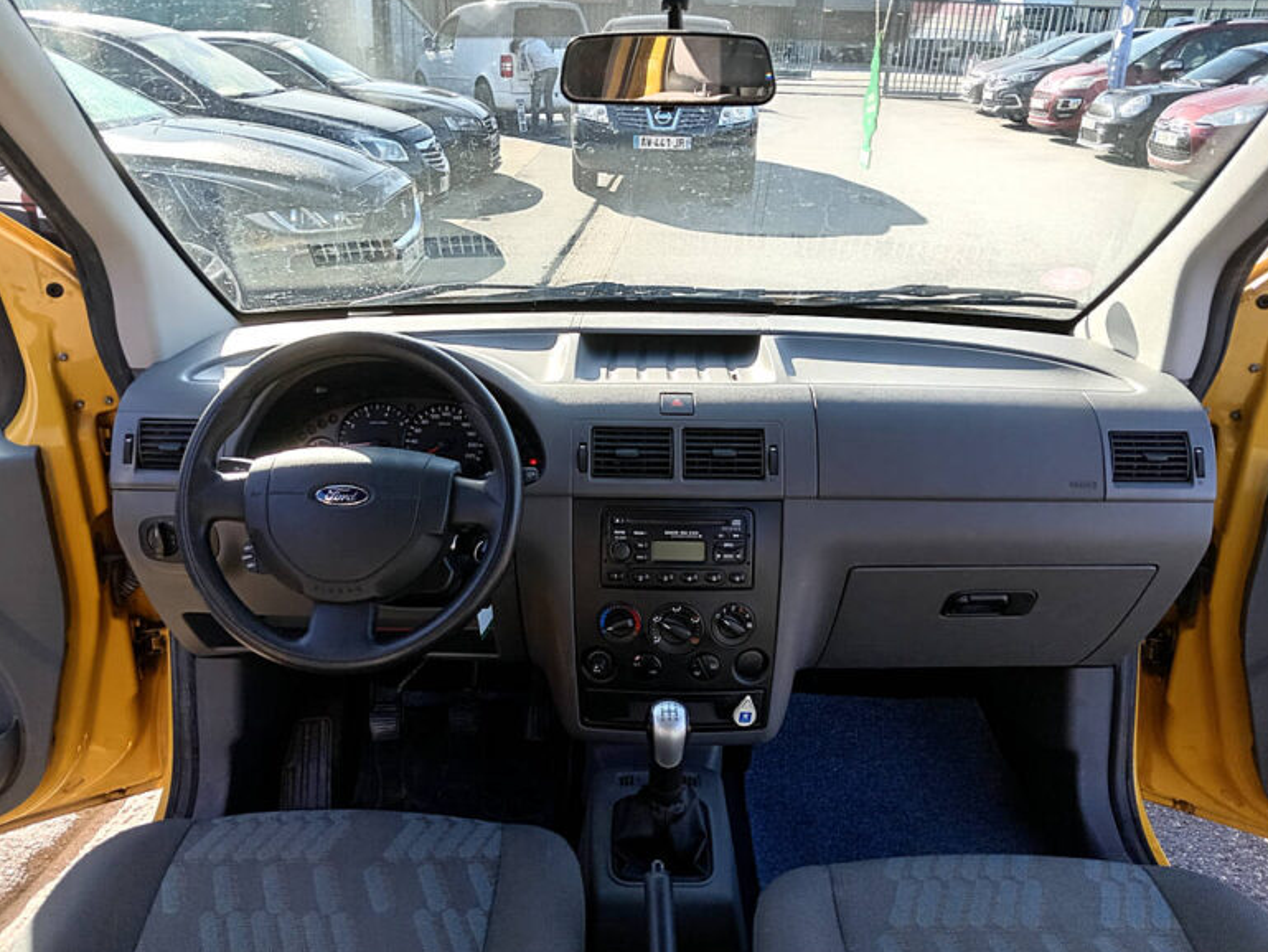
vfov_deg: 53.1
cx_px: 633
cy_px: 462
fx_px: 953
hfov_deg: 67.3
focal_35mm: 26
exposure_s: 1/100
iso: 136
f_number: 1.8
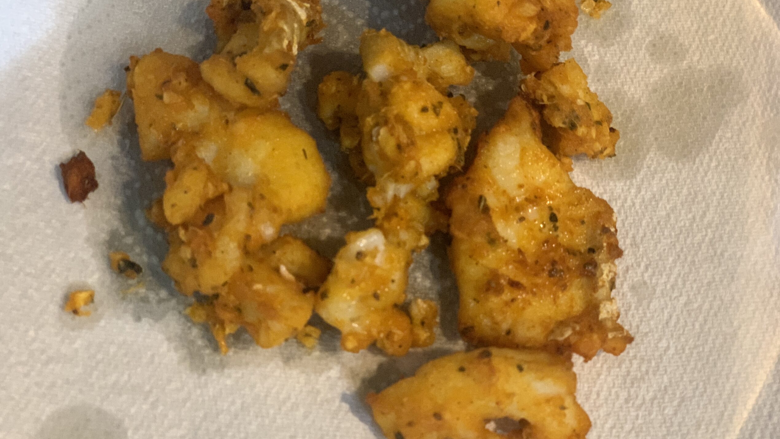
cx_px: 388
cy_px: 215
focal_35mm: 57
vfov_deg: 21.1
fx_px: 1179
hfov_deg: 36.6
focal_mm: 6
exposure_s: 1/50
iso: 400
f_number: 2.4
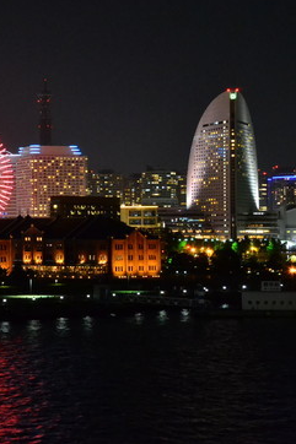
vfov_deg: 21.9
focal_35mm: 93
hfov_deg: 14.3
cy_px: 208
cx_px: -56
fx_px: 1147
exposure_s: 1/3
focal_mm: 35
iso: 3200
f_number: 8
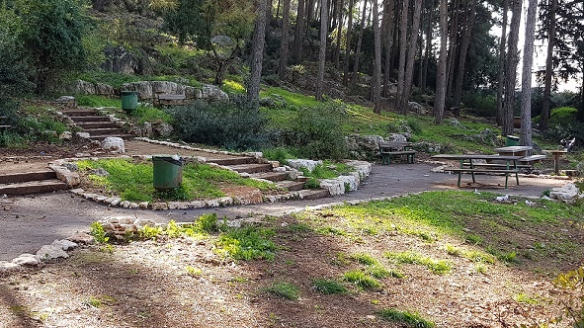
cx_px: 291
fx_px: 449
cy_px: 114
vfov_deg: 39.7
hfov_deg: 66.1
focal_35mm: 29
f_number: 1.7
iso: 40
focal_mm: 4.3
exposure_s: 1/268
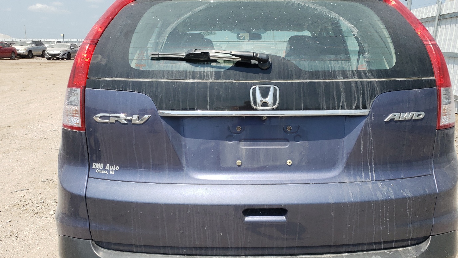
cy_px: 148
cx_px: 261
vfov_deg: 35.6
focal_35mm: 33
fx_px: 401
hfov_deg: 59.2
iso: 50
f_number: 1.5
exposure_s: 1/2500
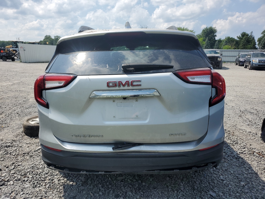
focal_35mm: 26
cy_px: 100
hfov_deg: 67.3
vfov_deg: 53.1
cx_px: 132
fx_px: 199
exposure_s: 1/5000
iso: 50
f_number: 1.5
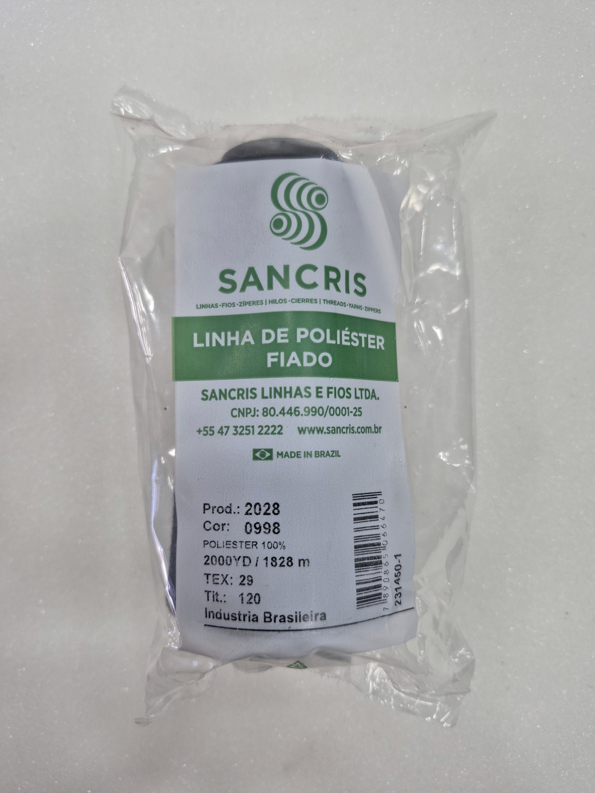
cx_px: 298
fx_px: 527
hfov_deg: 58.9
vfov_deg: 73.9
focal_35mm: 23
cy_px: 396
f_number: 1.8
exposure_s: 1/120
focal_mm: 5.4
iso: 160
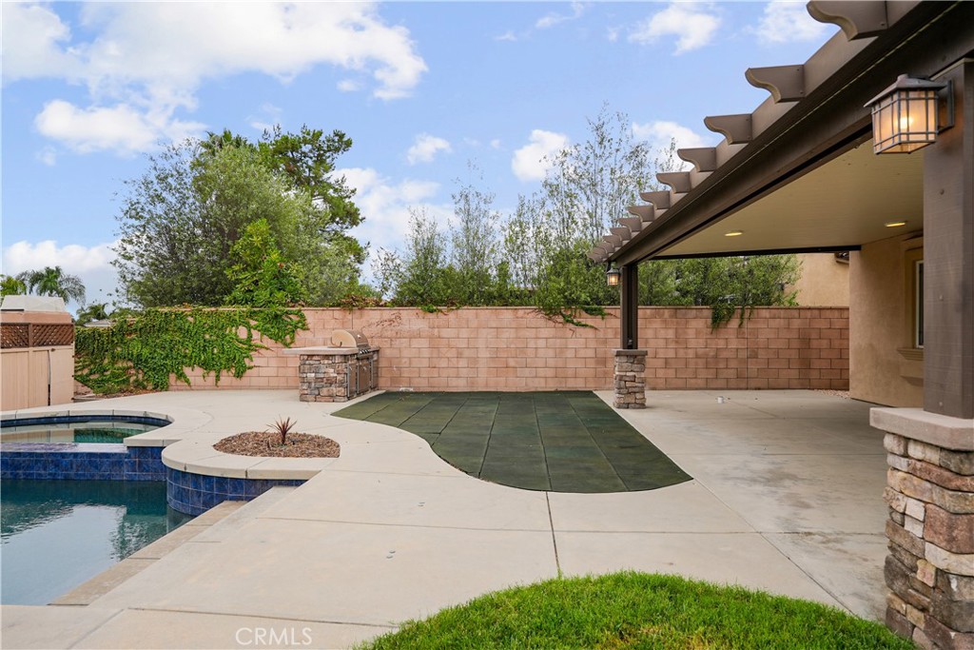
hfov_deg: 82.6
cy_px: 325
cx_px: 487
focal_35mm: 20
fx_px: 555
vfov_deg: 60.7
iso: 100
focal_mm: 20.5
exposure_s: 1/250
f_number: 4
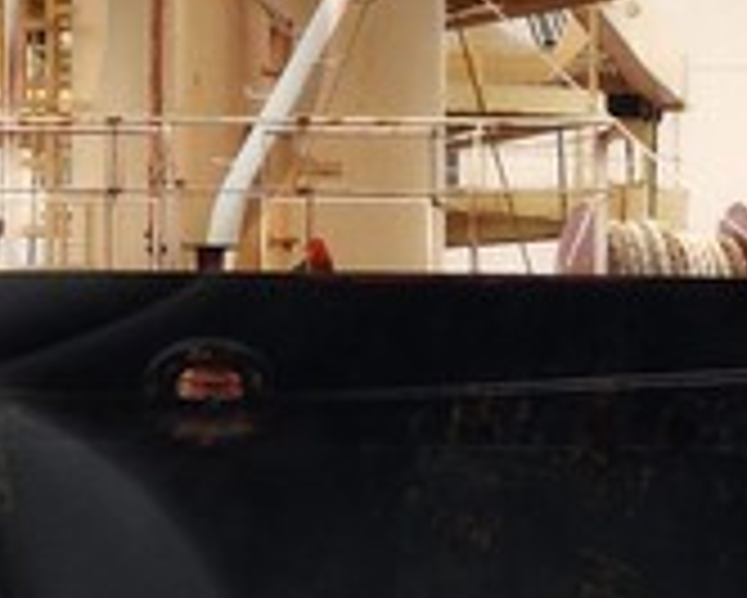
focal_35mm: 1218
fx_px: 26944
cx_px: -756
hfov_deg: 1.6
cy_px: 396
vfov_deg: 1.3
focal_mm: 135
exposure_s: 1/200
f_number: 16
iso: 400
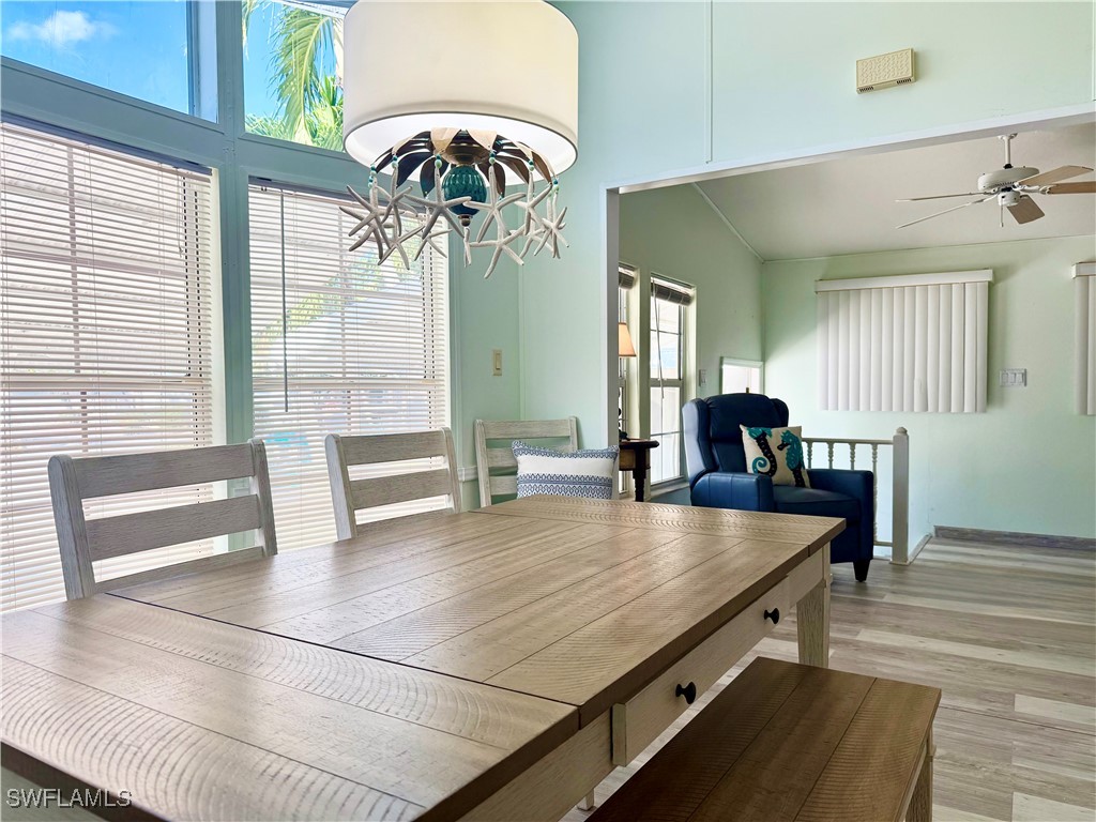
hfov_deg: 71.6
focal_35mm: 24
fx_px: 760
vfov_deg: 56.8
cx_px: 548
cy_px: 411
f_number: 1.78
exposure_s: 1/617
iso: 100
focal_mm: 6.76
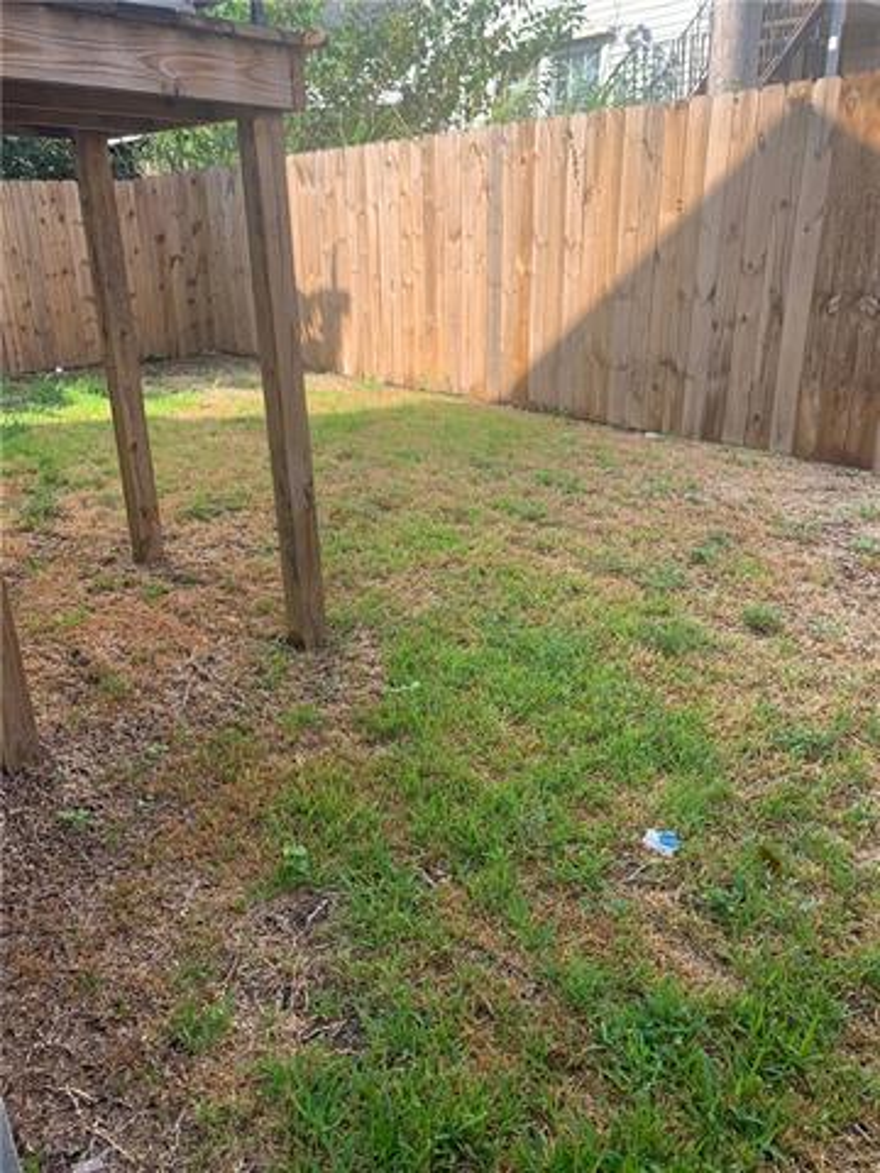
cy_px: 586
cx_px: 440
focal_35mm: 26
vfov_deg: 67.3
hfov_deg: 53.1
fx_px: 881
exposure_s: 1/552
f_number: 1.8
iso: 25
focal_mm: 4.25
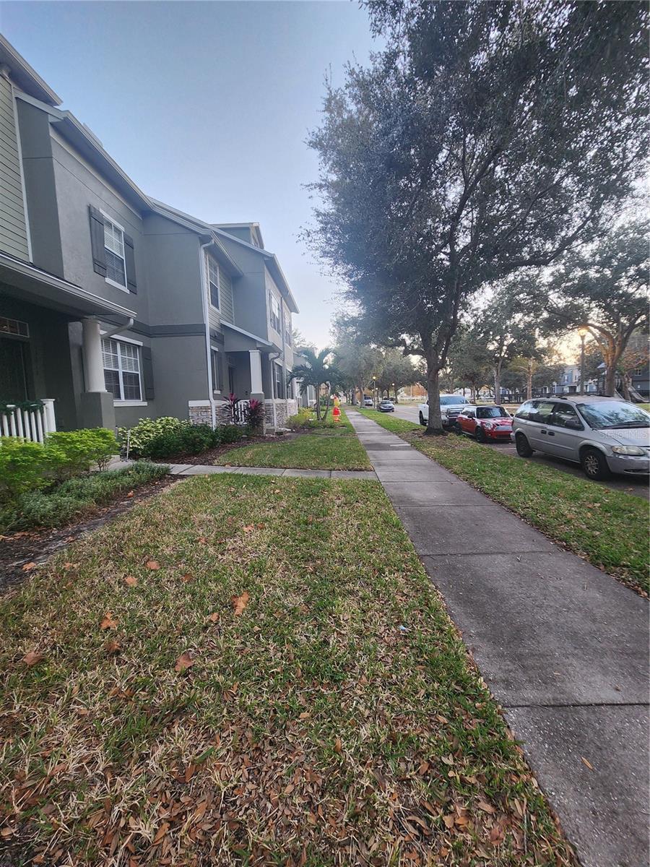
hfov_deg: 89.9
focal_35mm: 13
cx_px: 325
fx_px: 325
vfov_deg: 106.2
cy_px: 434
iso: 160
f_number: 2.2
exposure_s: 1/60
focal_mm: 2.2
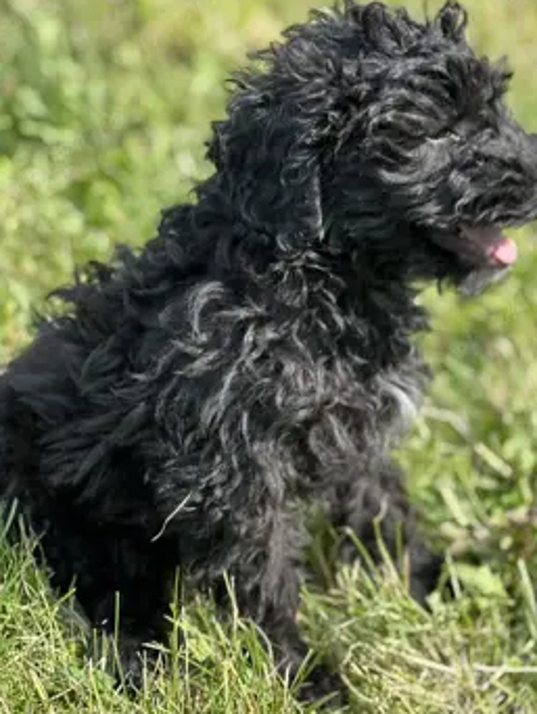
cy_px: 355
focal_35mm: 90
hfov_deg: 16.4
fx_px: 1859
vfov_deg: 21.8
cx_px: 278
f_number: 2.8
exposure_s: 1/121
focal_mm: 9
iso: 25
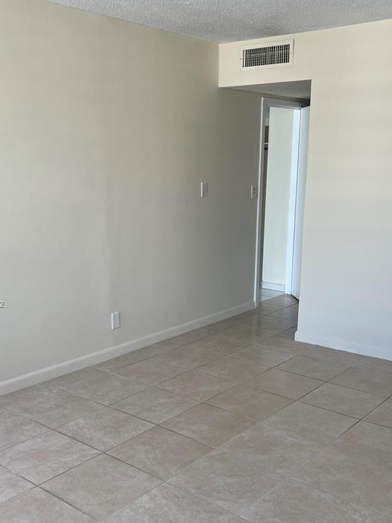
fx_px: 589
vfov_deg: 47.7
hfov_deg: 36.8
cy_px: 305
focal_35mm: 39
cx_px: 178
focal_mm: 5.7
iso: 50
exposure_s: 1/171
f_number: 1.5
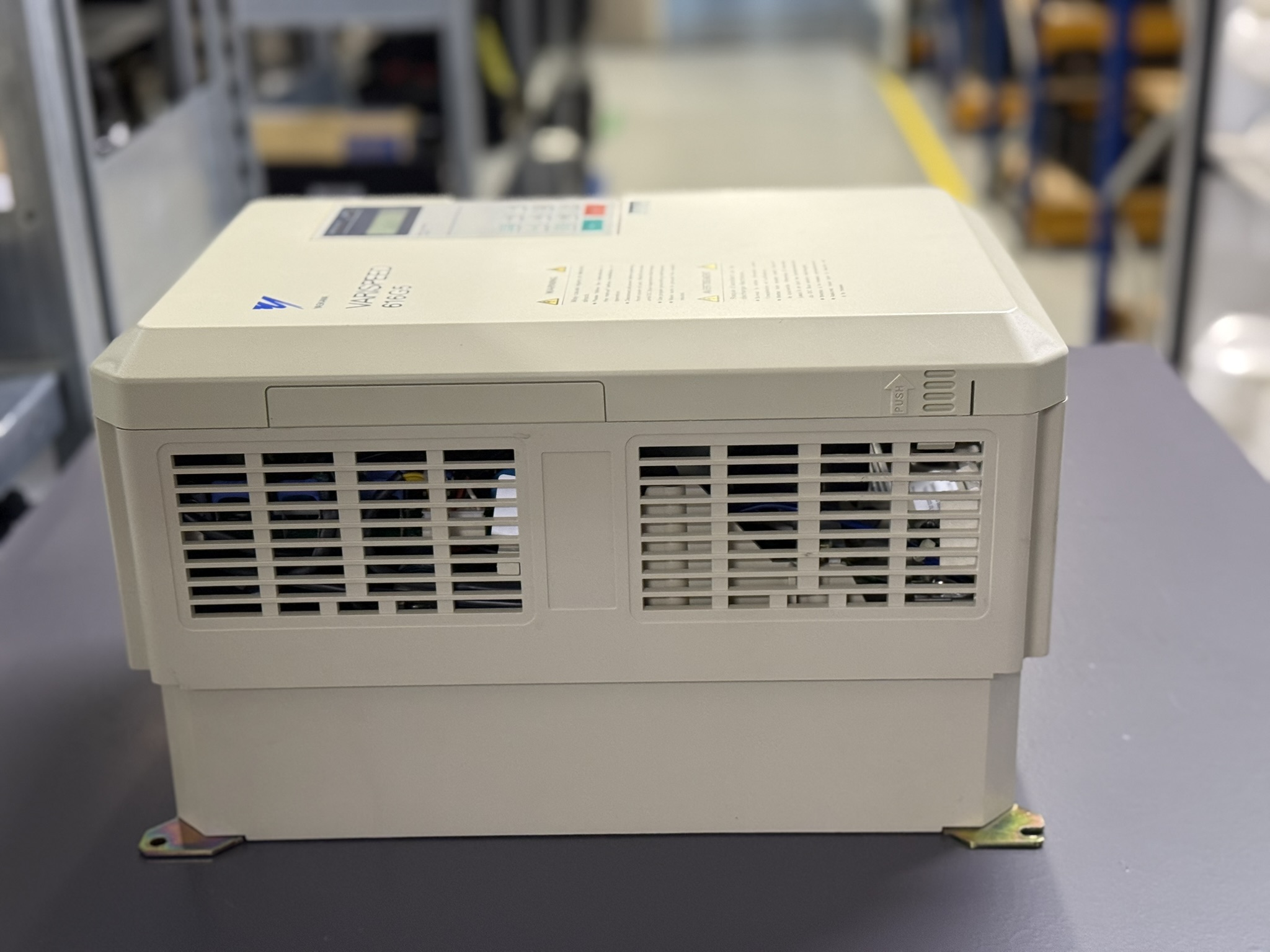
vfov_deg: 30.3
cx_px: 635
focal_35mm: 48
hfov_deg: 39.7
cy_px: 476
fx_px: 1761
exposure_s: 1/50
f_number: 1.78
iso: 250
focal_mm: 6.76
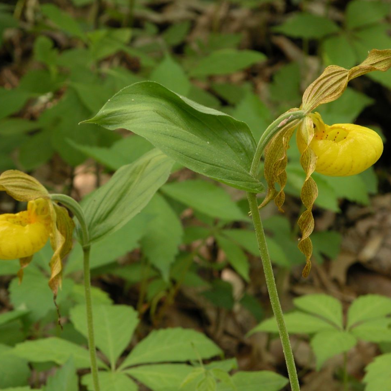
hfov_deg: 6.1
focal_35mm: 286
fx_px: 3655
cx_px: 187
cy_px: 195
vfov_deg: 6.1
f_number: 7.4
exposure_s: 1/3.7
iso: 133
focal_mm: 61.5
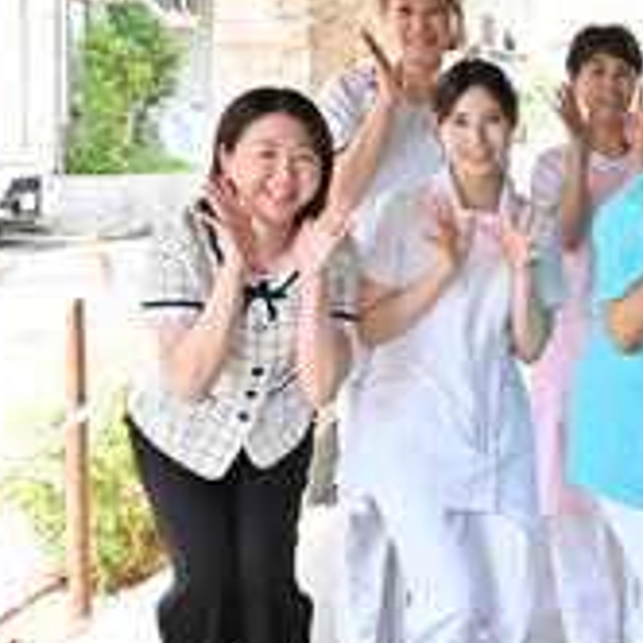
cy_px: 205
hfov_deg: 18.3
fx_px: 1807
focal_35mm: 86
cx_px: 918
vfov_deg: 20.1
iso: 500
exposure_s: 1/160
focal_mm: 28
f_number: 6.3
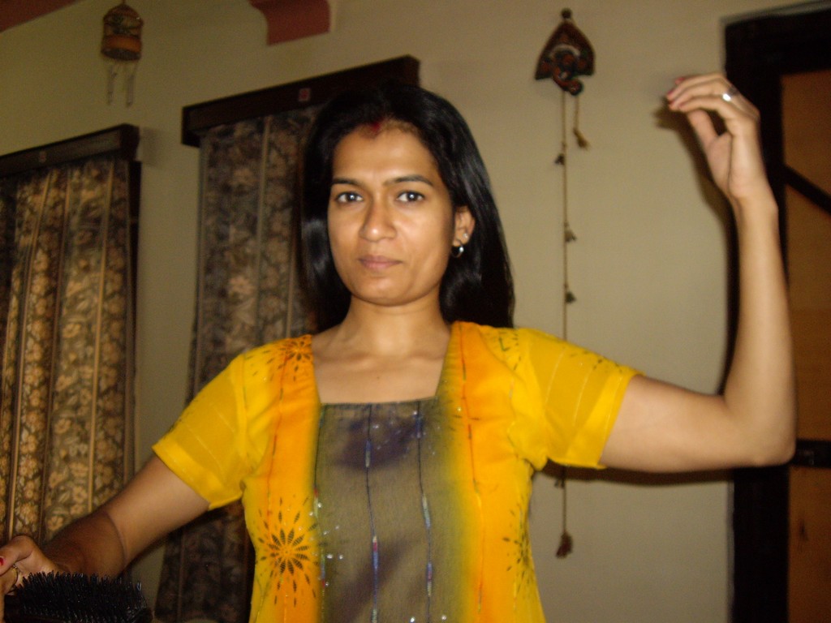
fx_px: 912
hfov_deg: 49.0
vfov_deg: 37.7
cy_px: 312
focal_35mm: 38
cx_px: 416
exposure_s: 1/40
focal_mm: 6.2
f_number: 2.7
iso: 200
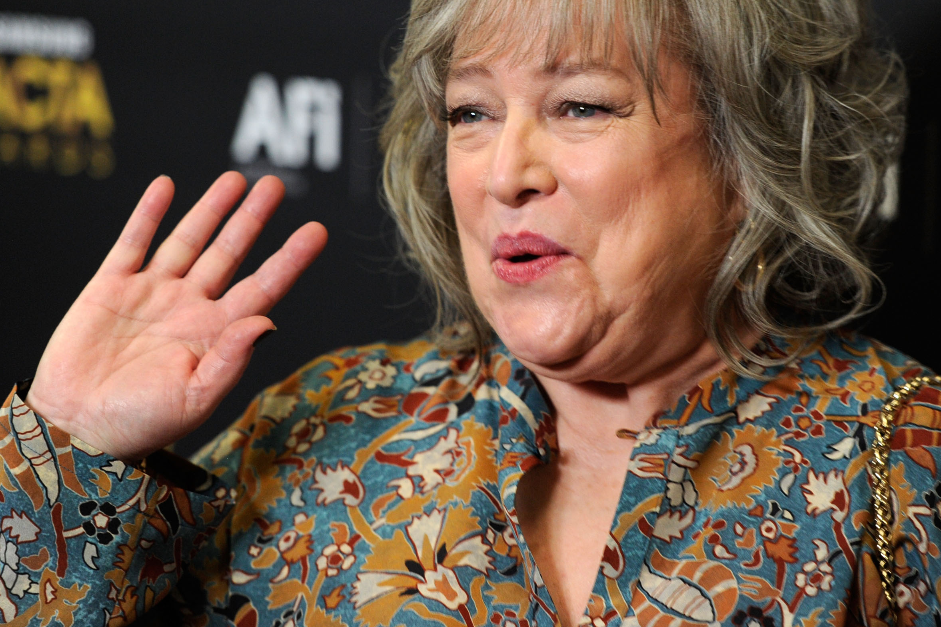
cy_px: 228
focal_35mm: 204
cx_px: 497
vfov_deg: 6.7
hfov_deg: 10.1
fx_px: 5330
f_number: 2.8
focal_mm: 160
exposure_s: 1/200
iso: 2000
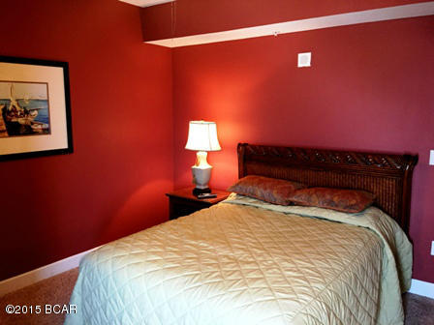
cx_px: 217
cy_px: 162
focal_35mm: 29
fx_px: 364
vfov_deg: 48.2
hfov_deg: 61.7
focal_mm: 4.15
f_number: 2.2
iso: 160
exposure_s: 1/30
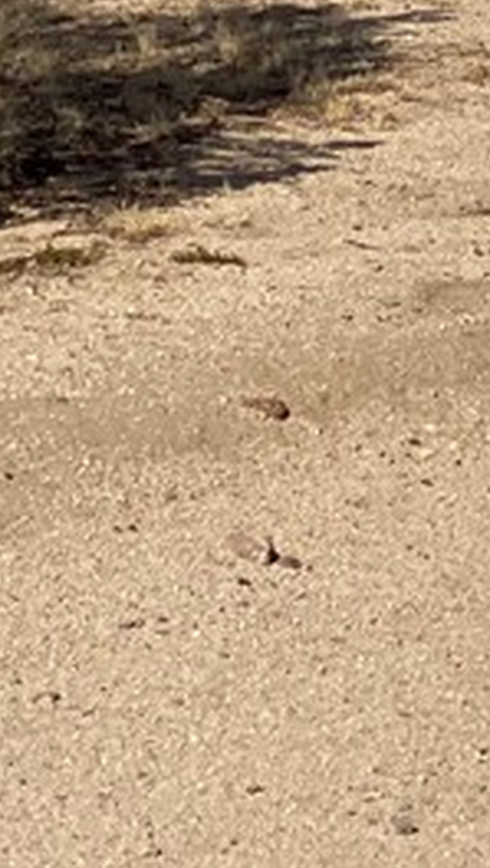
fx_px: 6221
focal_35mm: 270
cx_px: 1572
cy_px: -115
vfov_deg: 7.9
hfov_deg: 4.3
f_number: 2.2
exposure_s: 1/4219
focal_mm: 7.5
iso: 32
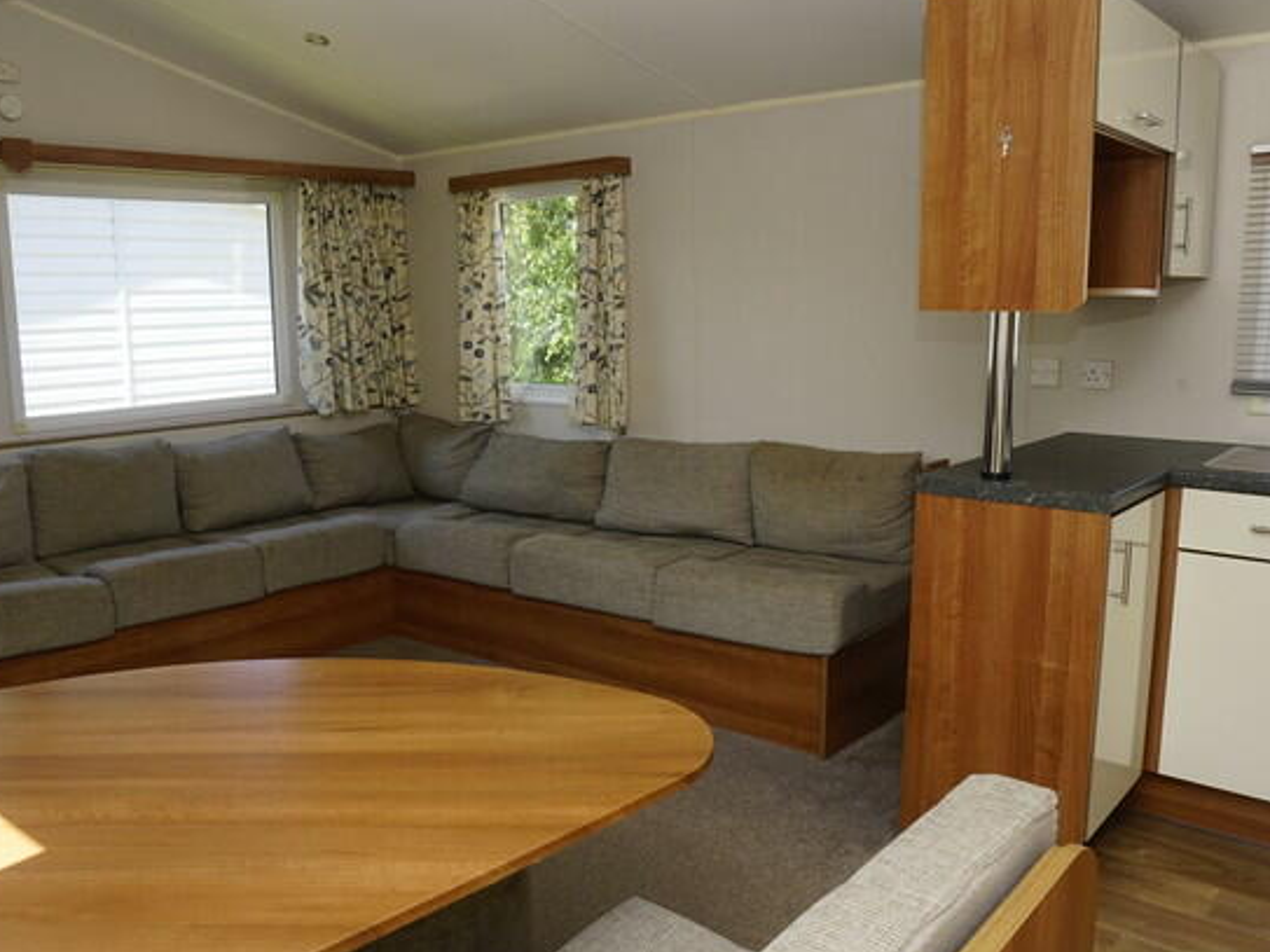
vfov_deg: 48.2
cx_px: 564
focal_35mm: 29
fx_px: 1064
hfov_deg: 61.5
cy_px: 467
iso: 500
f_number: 11
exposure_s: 1/60
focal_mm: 16
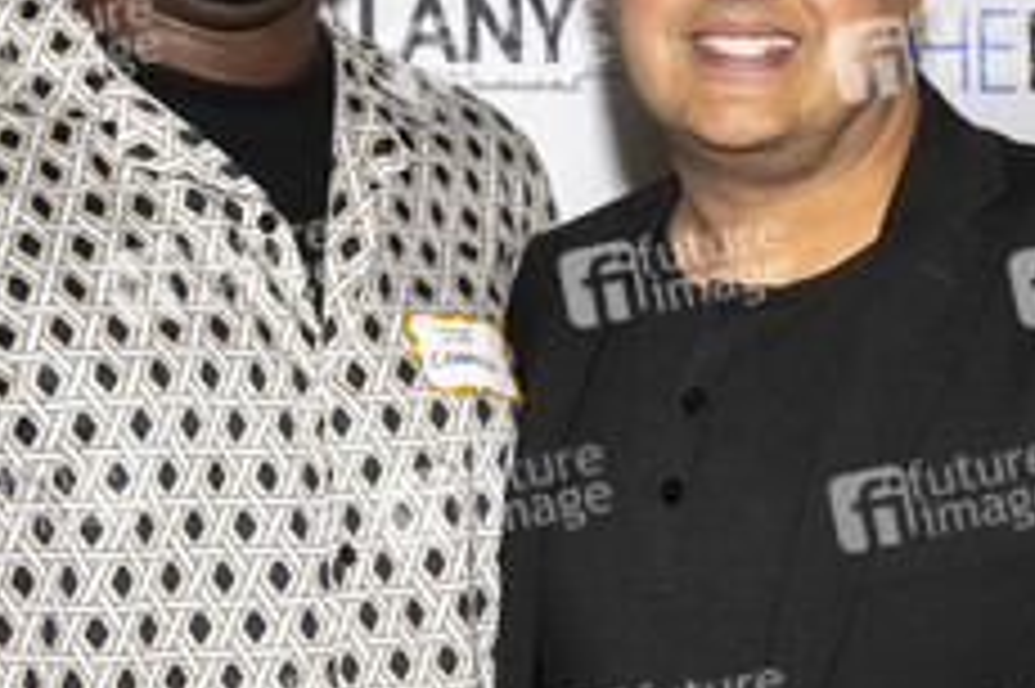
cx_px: 556
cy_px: 162
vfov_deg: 14.5
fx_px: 2700
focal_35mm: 94
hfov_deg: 21.7
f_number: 5.6
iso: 800
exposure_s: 1/200
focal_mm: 48
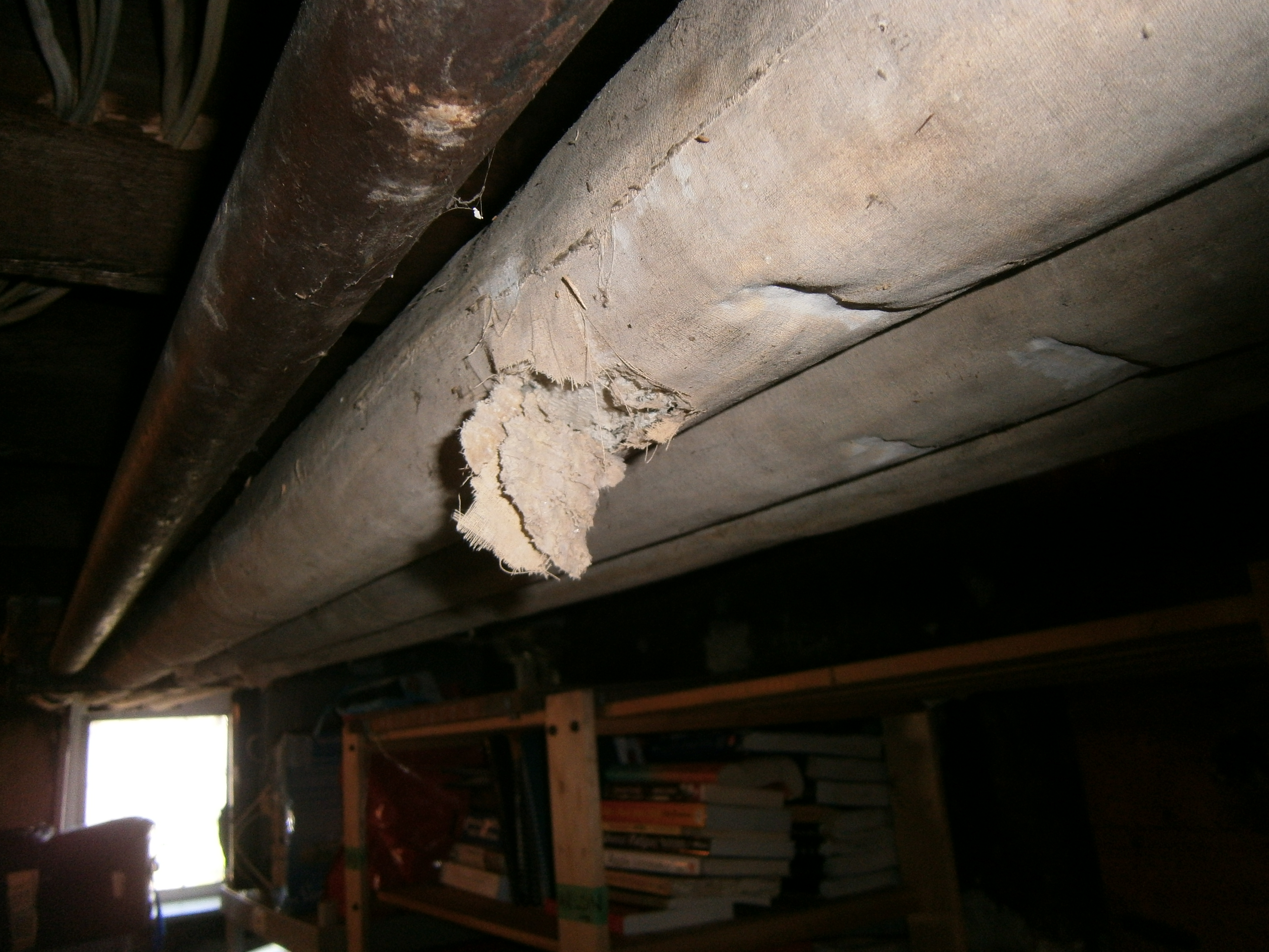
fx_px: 953
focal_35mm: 26
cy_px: 476
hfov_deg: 67.3
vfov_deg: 53.1
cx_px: 634
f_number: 2.8
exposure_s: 1/30
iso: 125
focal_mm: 4.7
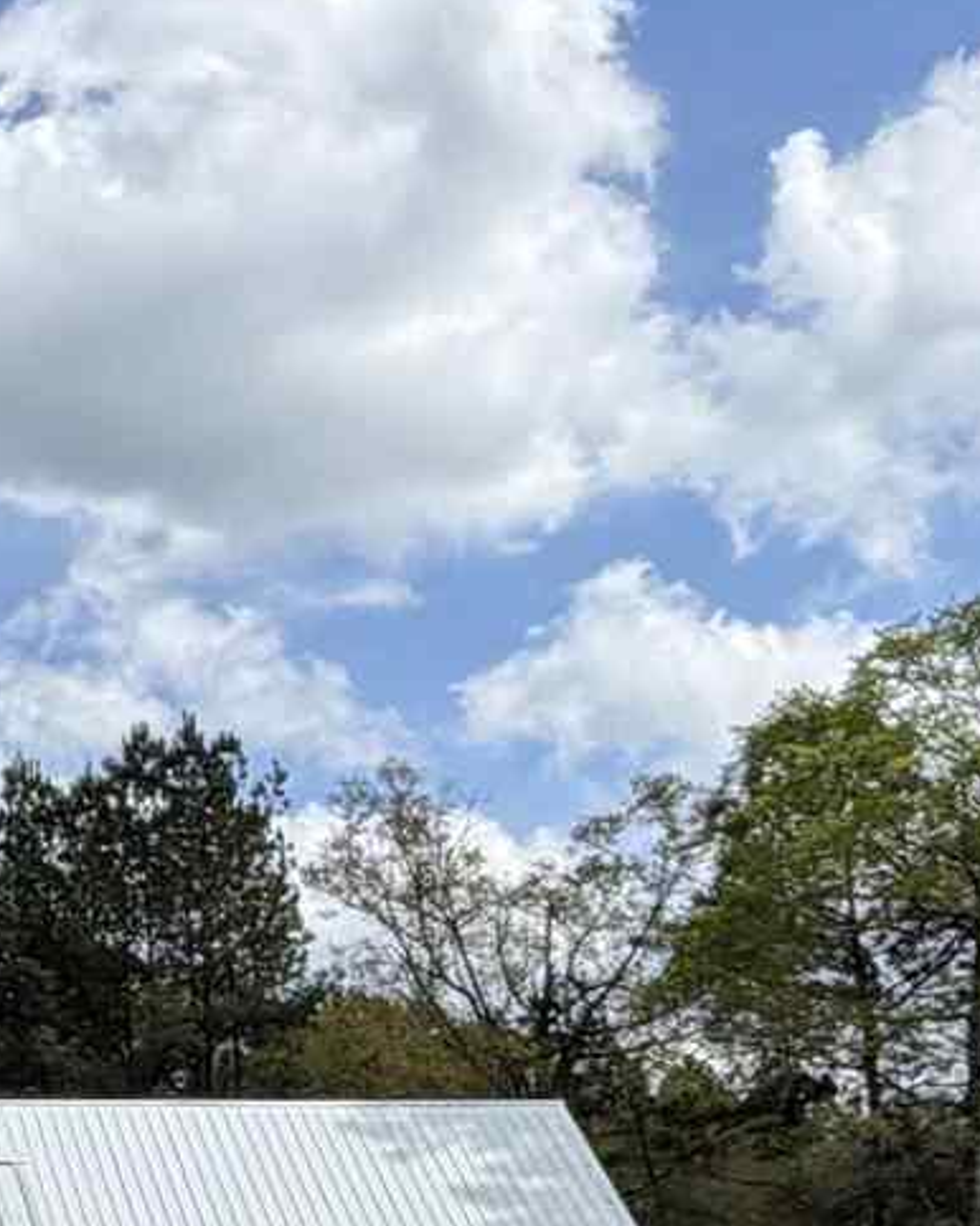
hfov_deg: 16.3
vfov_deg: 21.6
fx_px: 3156
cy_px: 1025
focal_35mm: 87
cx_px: -447
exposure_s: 1/888
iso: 20
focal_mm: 2.22
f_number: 2.2
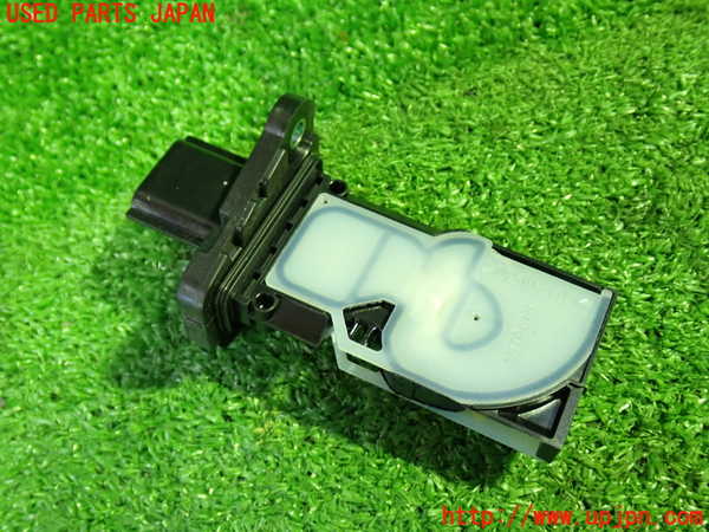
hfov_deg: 49.0
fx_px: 778
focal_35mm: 38
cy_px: 266
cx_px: 354
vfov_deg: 37.7
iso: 800
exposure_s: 1/20
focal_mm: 6.83
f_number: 2.7
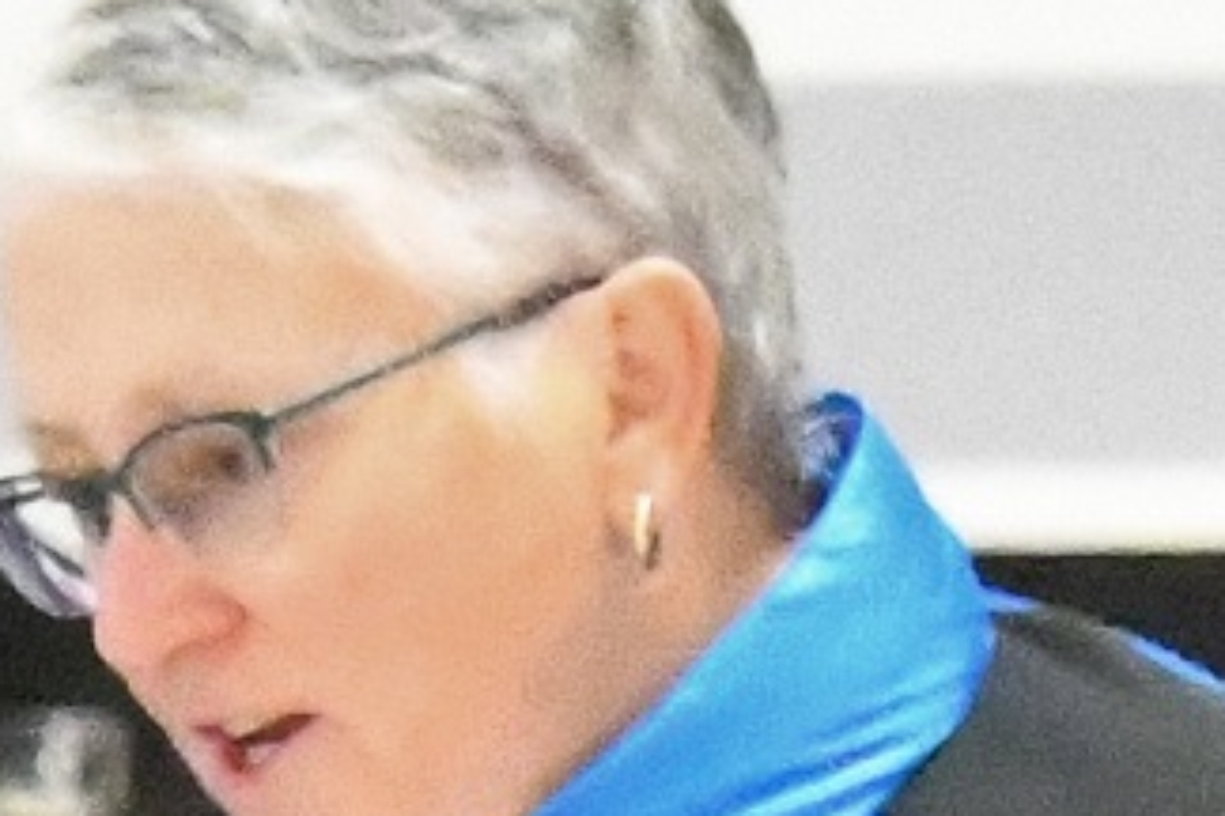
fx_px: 21504
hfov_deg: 3.3
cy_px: 1198
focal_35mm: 632
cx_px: -47
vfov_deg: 2.2
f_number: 4.5
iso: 32000
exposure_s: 1/1000
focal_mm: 110
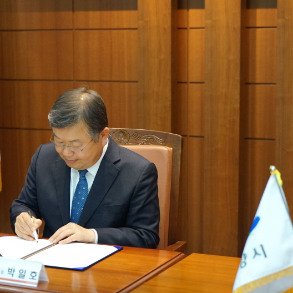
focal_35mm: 90
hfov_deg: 19.2
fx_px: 862
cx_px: 72
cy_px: 147
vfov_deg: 19.3
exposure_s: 1/160
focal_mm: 70
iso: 2000
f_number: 4
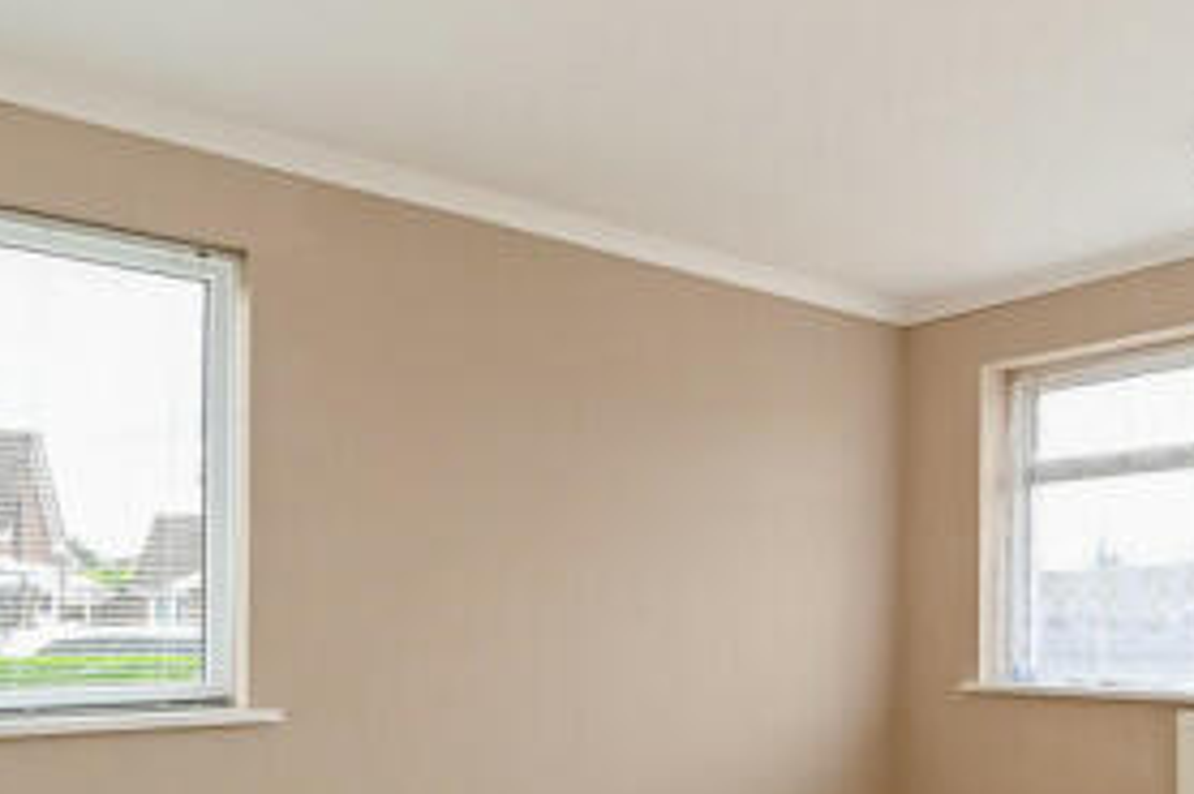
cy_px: 614
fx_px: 1094
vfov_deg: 38.7
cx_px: 773
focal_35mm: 33
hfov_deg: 56.3
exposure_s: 1/80
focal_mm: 14
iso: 400
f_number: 8
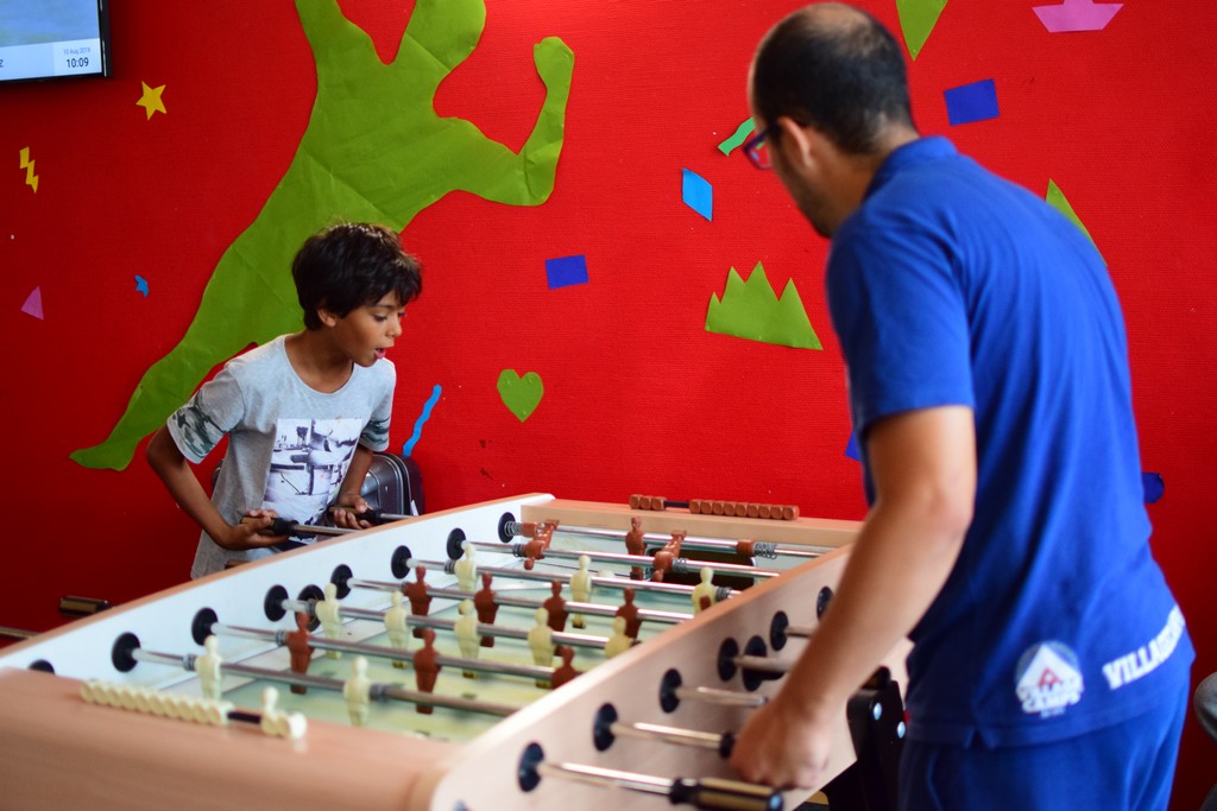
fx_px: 1775
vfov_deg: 25.8
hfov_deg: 37.8
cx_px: 608
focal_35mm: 52
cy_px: 406
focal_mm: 35
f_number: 1.8
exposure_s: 1/250
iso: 1400
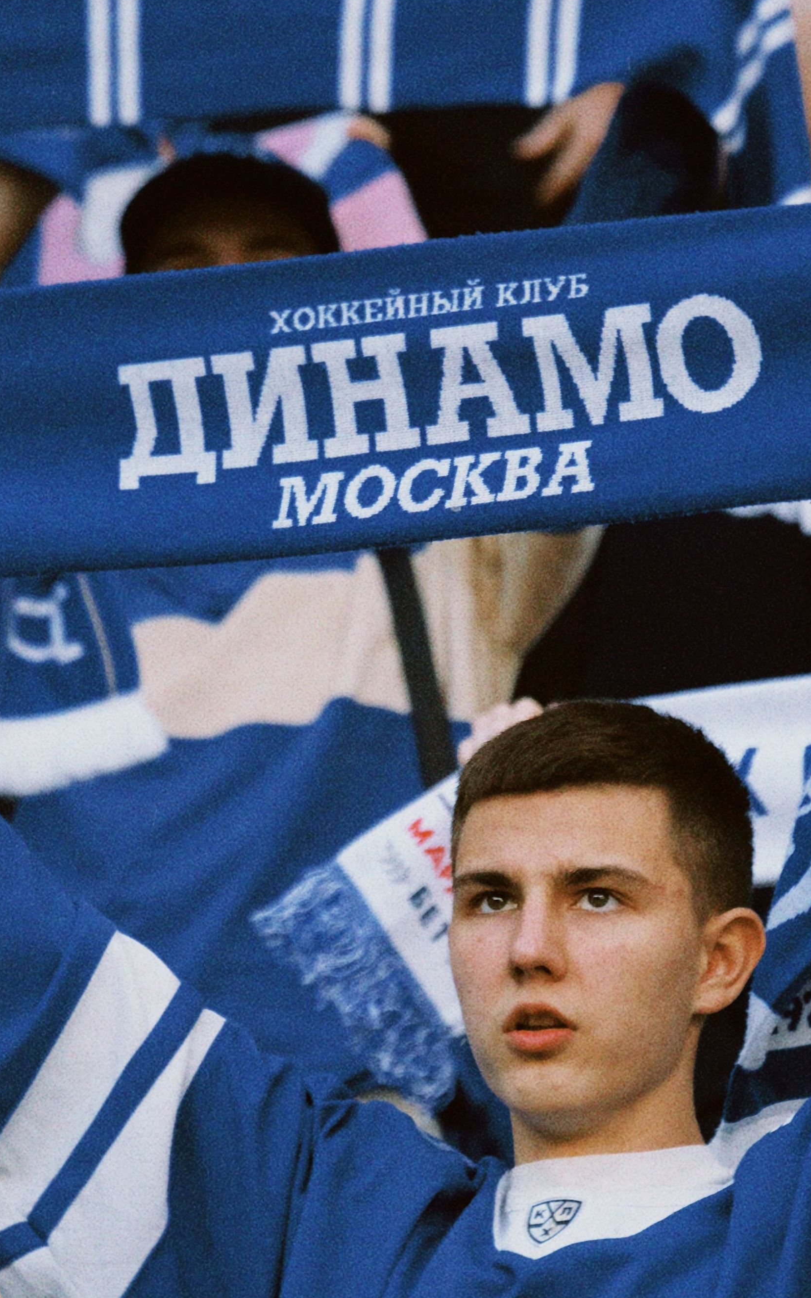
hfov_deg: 3.1
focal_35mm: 427
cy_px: 636
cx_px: 468
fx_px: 15104
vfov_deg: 4.9
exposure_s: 1/320
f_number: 6.4
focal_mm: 192.9
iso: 1250
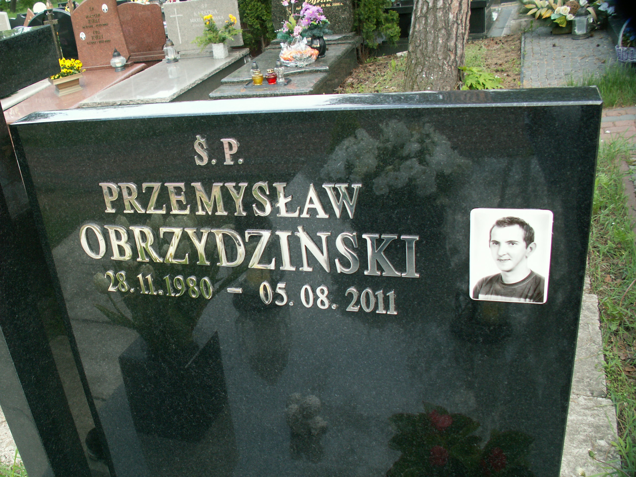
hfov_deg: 52.6
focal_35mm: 35
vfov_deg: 40.7
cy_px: 238
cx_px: 318
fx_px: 643
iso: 50
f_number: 3.5
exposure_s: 1/60
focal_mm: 5.86
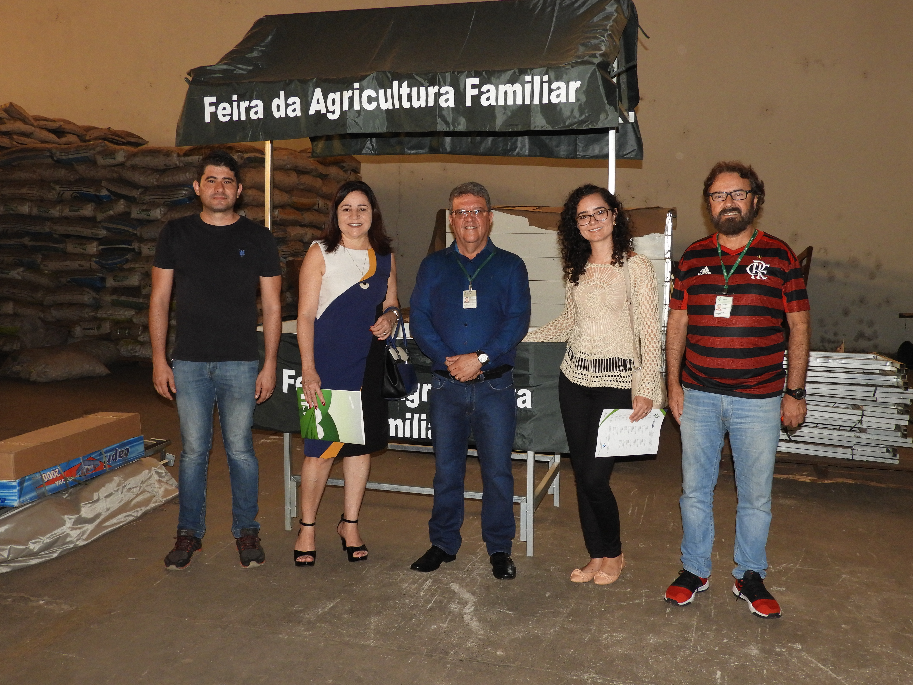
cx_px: 456
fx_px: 870
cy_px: 342
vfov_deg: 42.9
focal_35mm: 33
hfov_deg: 55.4
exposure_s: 1/30
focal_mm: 5.9
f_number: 3.6
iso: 280
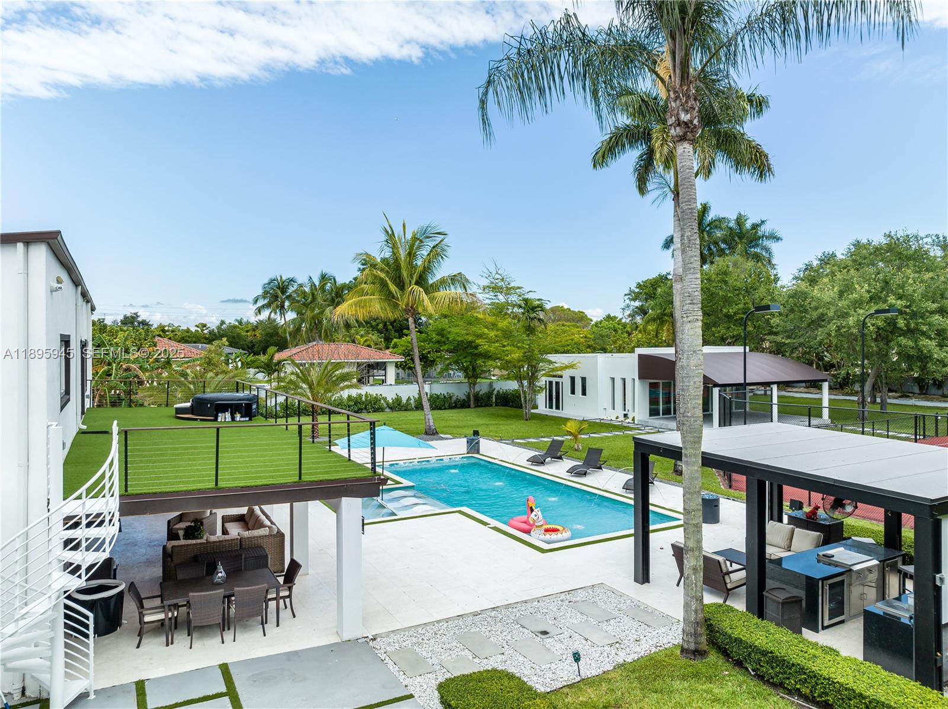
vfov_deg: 56.7
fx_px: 657
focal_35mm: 24
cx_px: 474
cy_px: 354
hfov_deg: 71.6
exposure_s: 1/160
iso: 100
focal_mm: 12.29
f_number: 4
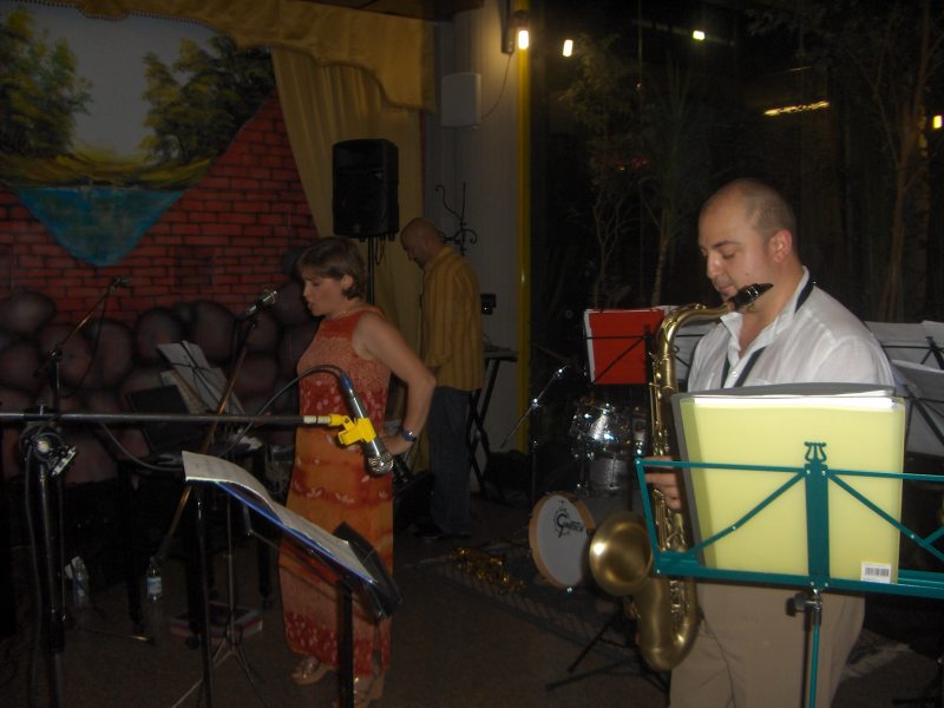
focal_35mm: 35
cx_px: 472
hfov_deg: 52.6
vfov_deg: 40.7
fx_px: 954
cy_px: 354
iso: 100
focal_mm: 5.8
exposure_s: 1/60
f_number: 2.6
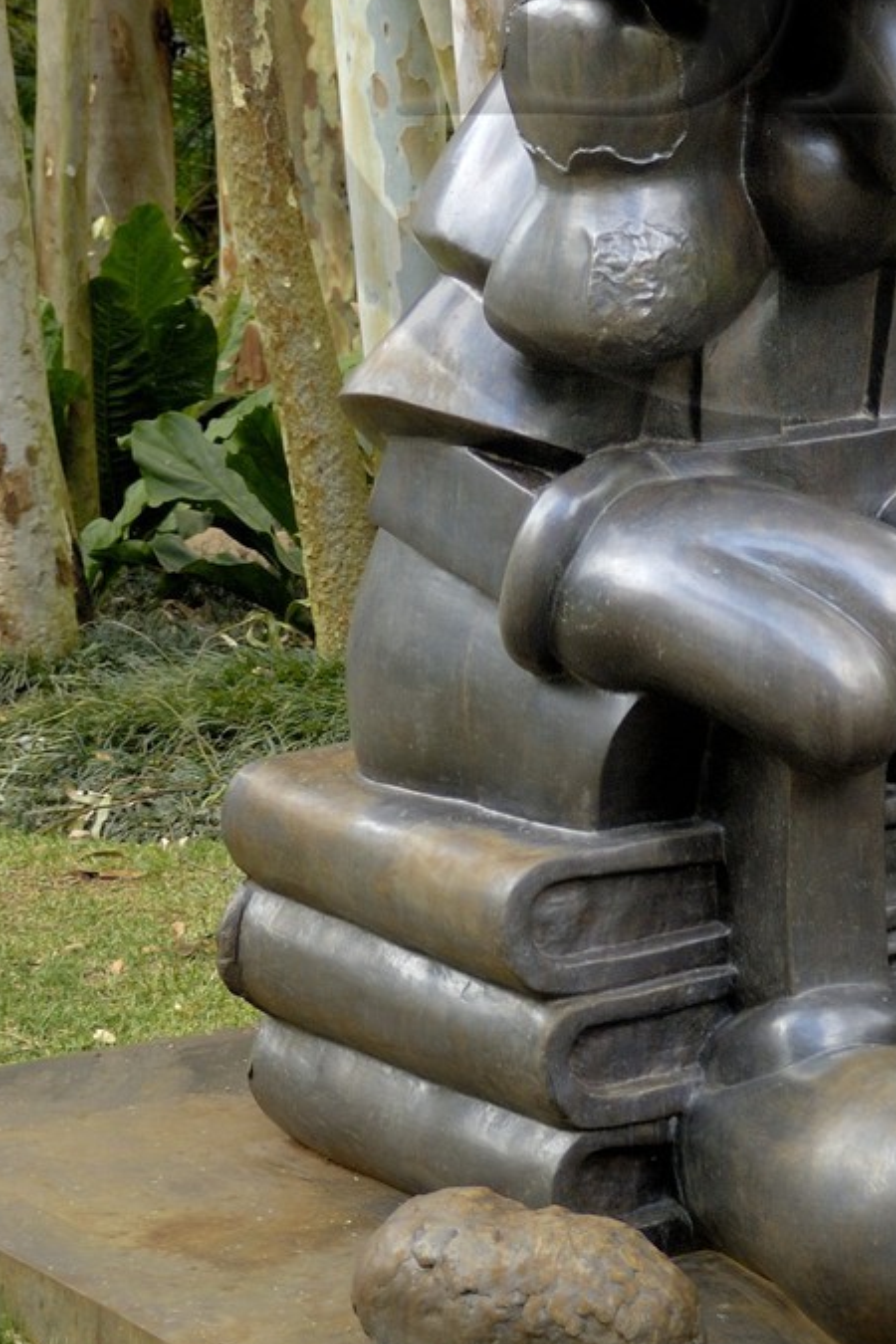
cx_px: 820
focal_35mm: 110
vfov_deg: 17.9
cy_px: -127
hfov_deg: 12.3
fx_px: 4113
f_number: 3.5
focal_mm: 31
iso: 100
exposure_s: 1/50
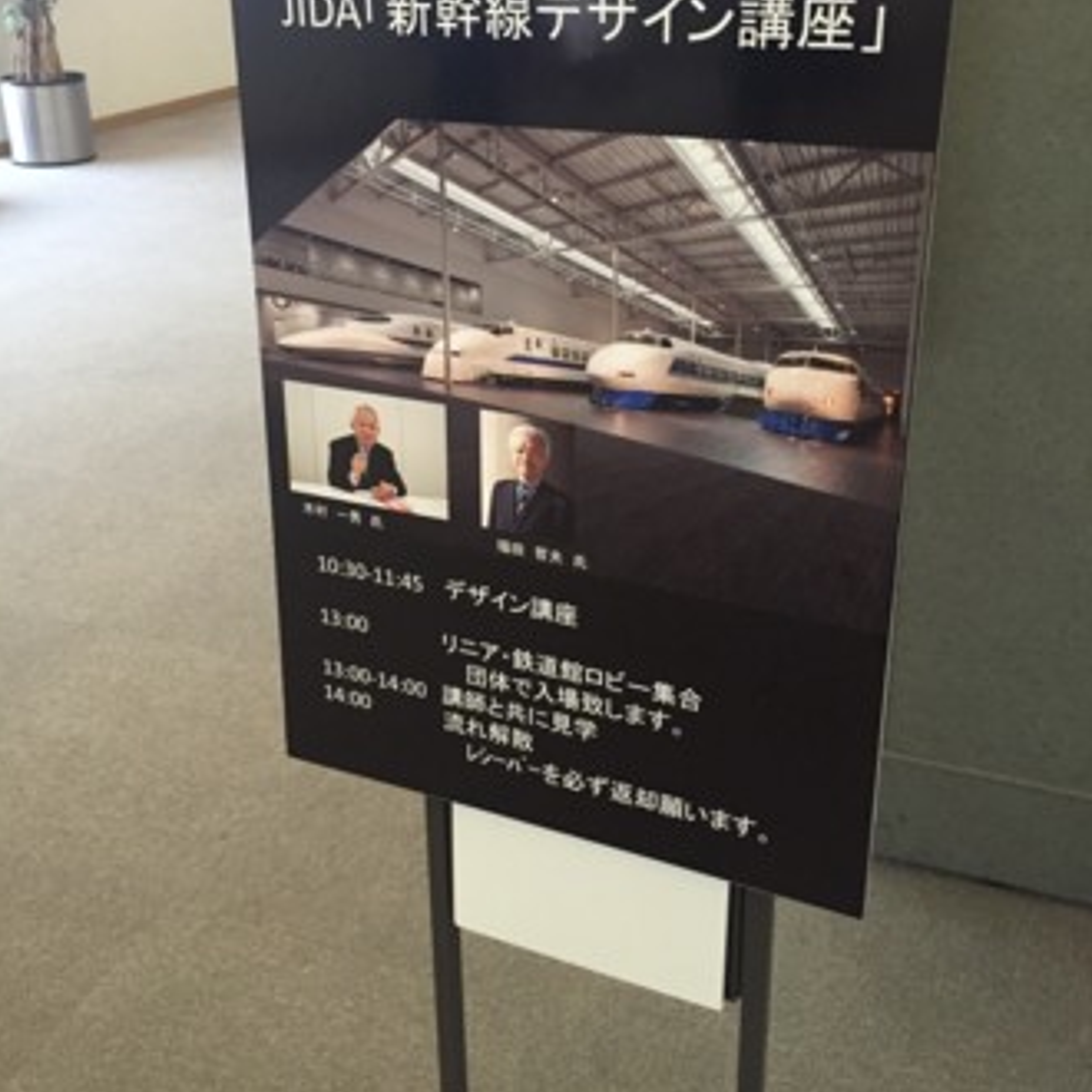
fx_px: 1249
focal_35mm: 35
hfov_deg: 47.2
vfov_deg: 46.5
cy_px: 367
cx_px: 543
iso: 250
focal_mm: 4.15
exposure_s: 1/30
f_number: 2.2
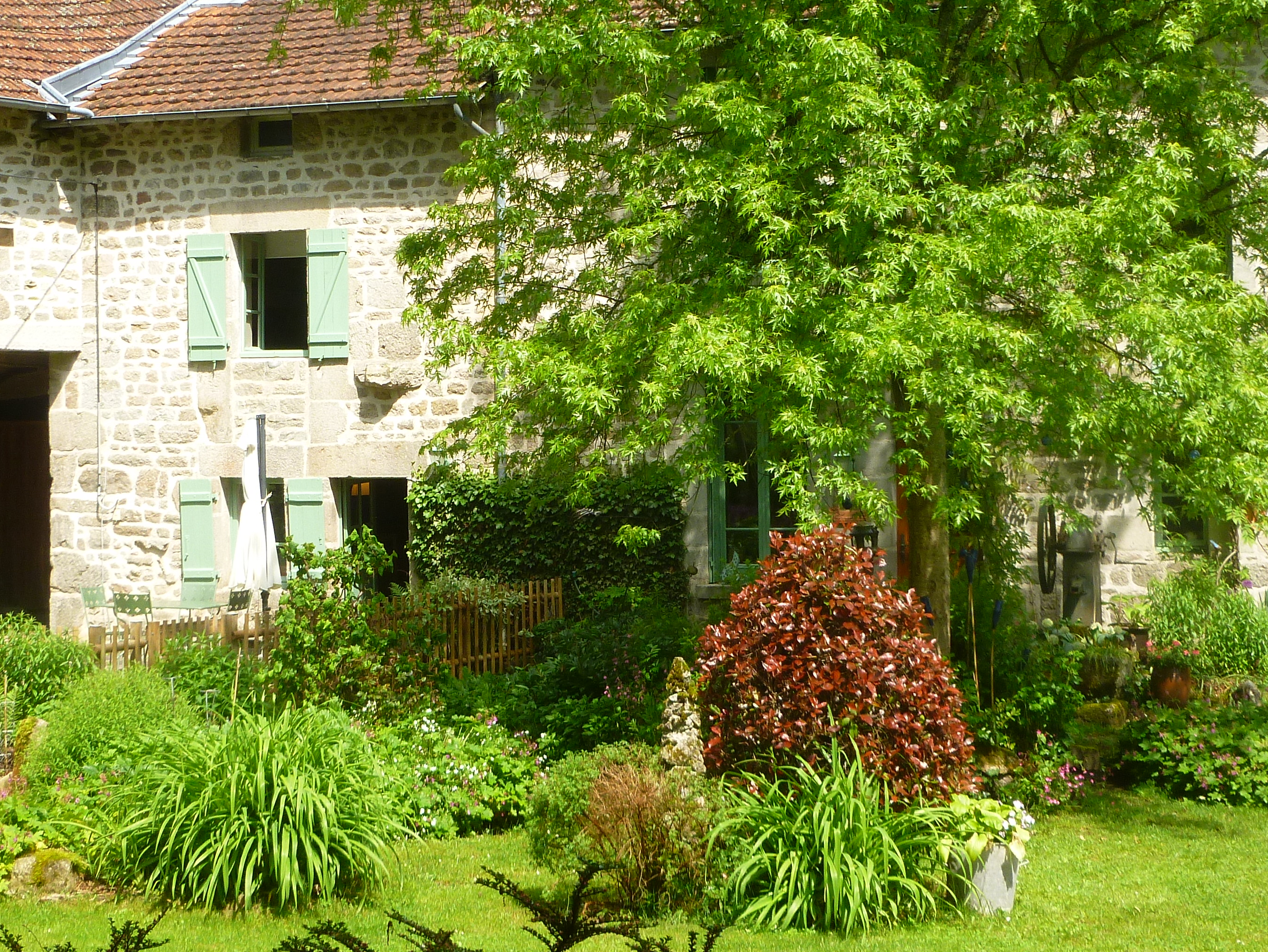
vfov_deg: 24.0
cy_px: 400
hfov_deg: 31.6
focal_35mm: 61
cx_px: 540
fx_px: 2235
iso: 100
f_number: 3.6
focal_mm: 6.5
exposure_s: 1/320
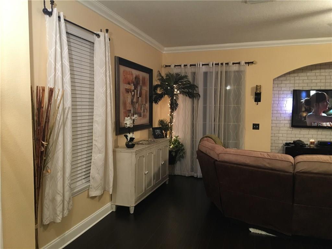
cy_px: 124
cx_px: 166
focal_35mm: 29
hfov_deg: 61.7
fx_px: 278
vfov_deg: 48.2
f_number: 2.2
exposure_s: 1/24
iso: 200
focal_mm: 4.15
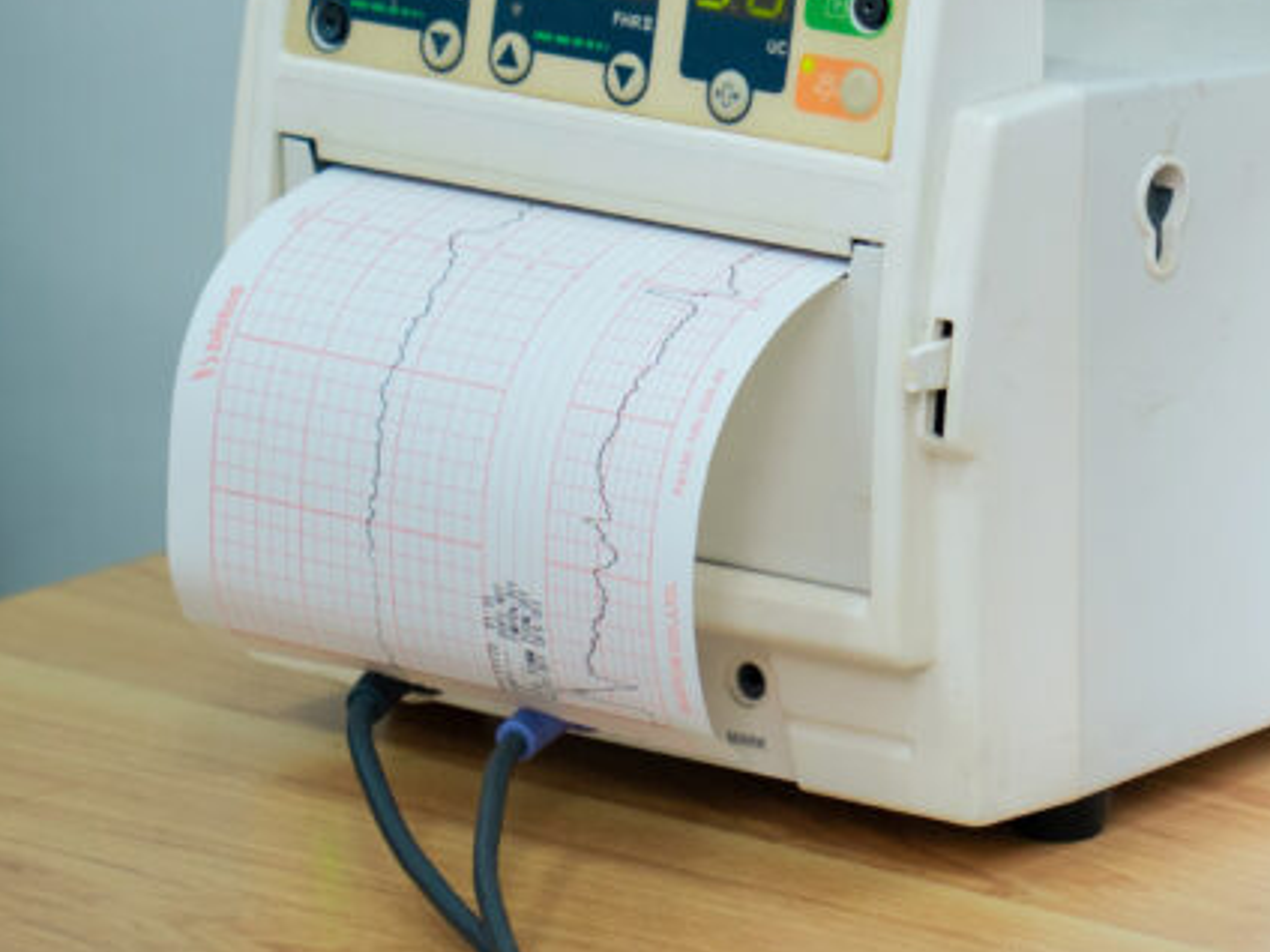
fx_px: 8952
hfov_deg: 8.1
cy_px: 597
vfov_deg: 6.1
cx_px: 1213
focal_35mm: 244
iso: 640
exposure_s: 1/160
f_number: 3.2
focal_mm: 70
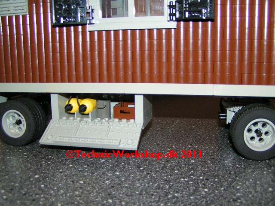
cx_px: 138
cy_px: 103
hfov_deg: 49.0
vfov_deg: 37.7
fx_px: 302
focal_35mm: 38
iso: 200
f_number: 2.8
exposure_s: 1/40
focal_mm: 5.8
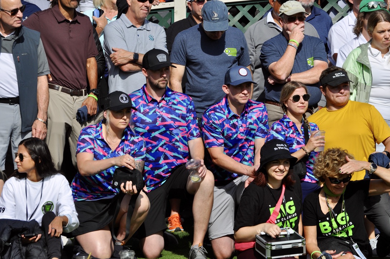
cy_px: 130
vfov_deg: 7.3
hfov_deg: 11.0
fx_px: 2029
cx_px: 195
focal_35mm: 188
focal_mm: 125
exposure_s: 1/2000
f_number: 8
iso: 400
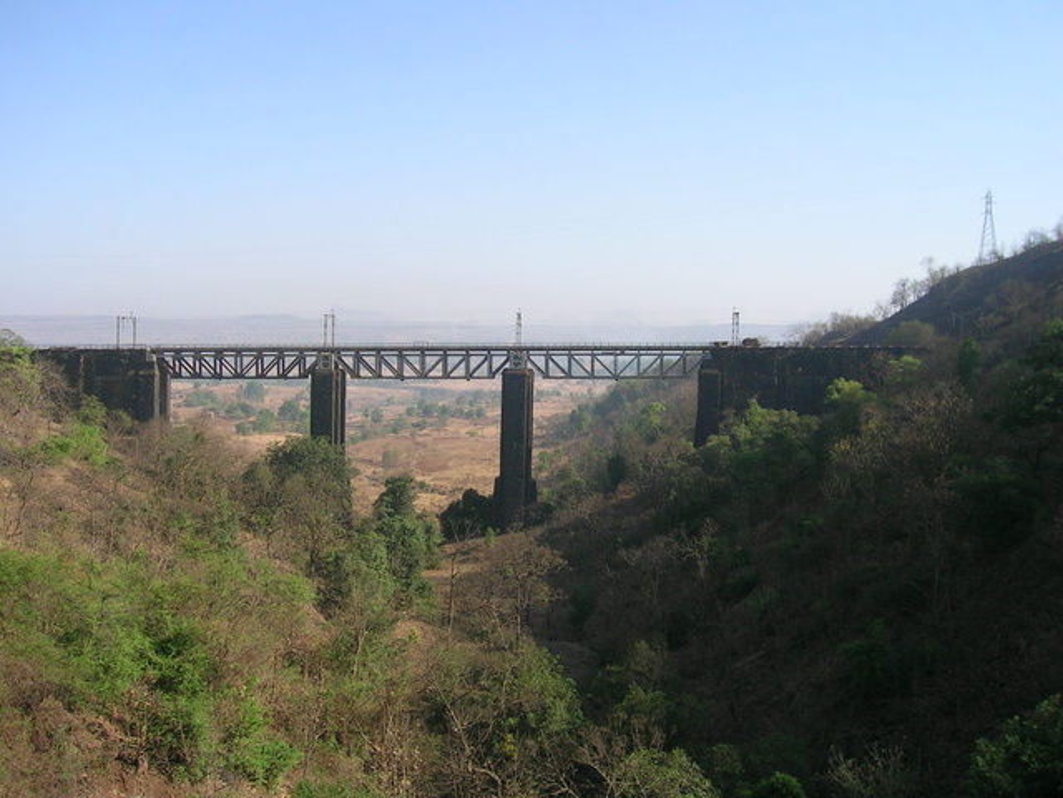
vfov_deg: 40.7
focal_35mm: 35
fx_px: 1075
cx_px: 532
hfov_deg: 52.6
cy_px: 399
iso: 50
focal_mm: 5.4
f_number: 4.8
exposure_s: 1/281
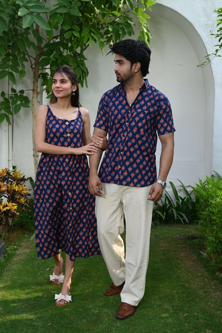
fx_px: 389
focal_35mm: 42
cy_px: 166
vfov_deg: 46.4
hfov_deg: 31.8
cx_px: 111
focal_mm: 42
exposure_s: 1/160
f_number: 11
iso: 640
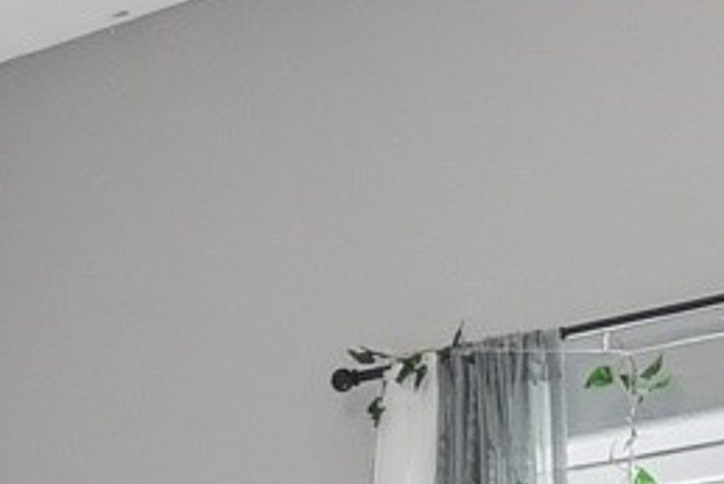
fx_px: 2213
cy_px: 1112
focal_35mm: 110
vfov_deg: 10.8
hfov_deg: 18.3
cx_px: 75
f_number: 8
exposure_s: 1/40
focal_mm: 10
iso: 250
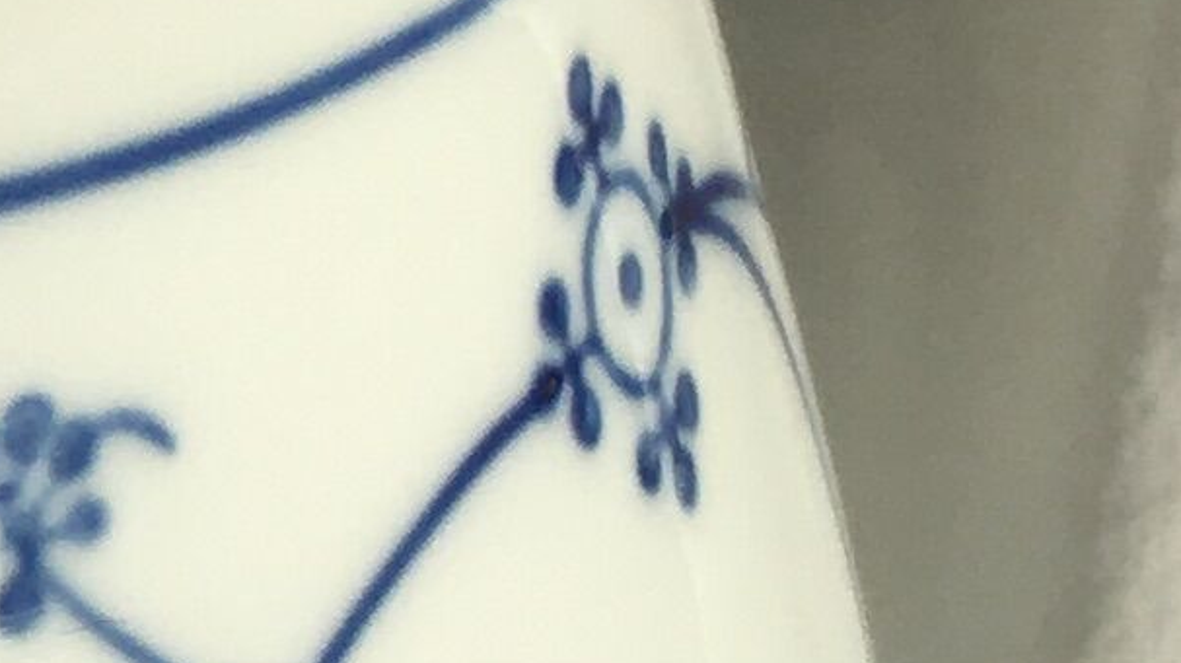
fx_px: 6574
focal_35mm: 210
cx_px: -1521
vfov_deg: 5.8
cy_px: 750
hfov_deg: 9.3
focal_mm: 4.15
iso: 25
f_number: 2.2
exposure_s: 1/1054
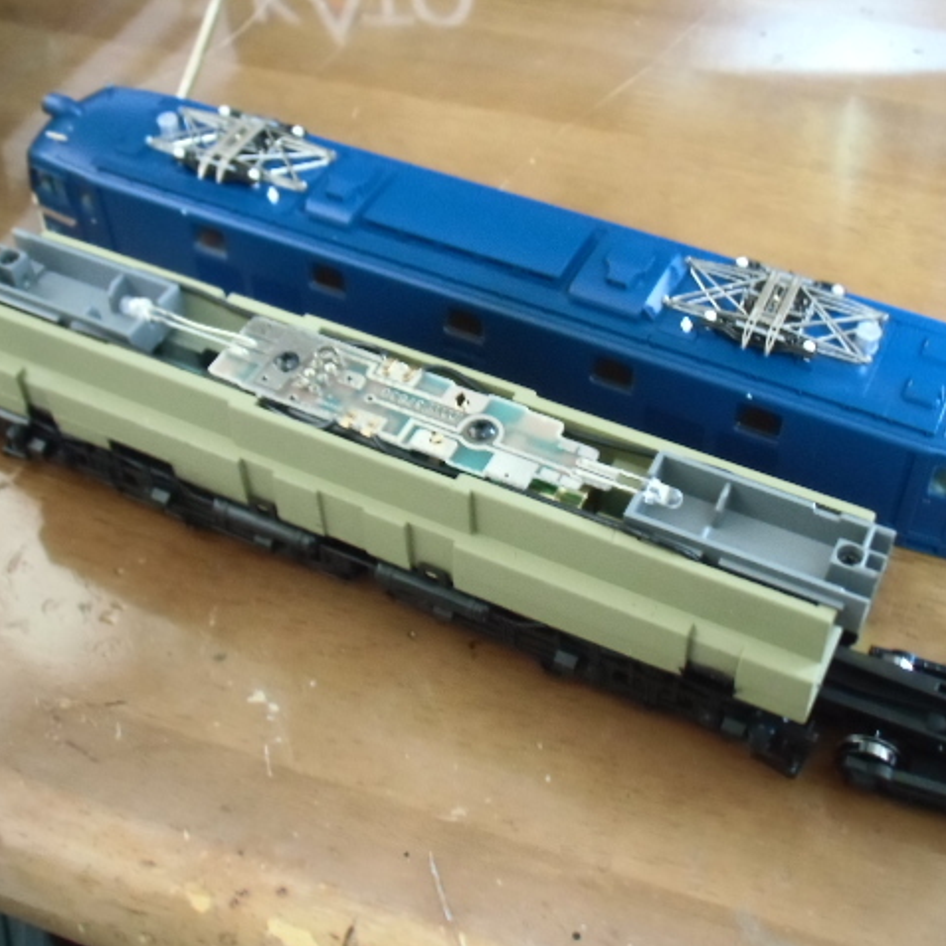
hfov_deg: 37.5
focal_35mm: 45
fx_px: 1391
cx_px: 503
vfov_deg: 37.6
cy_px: 473
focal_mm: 6.67
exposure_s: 1/8
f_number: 3.9
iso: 800
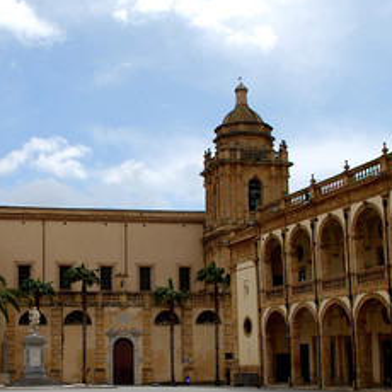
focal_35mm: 61
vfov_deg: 28.0
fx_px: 782
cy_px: 267
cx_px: 111
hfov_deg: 27.9
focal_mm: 22
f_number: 8
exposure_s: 1/250
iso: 100
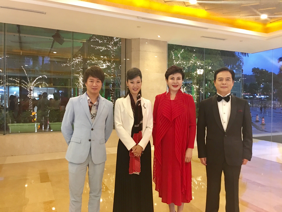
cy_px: 106
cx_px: 141
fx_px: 236
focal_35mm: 29
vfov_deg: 48.2
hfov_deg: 61.7
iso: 100
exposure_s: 1/4
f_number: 2.2
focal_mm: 4.15
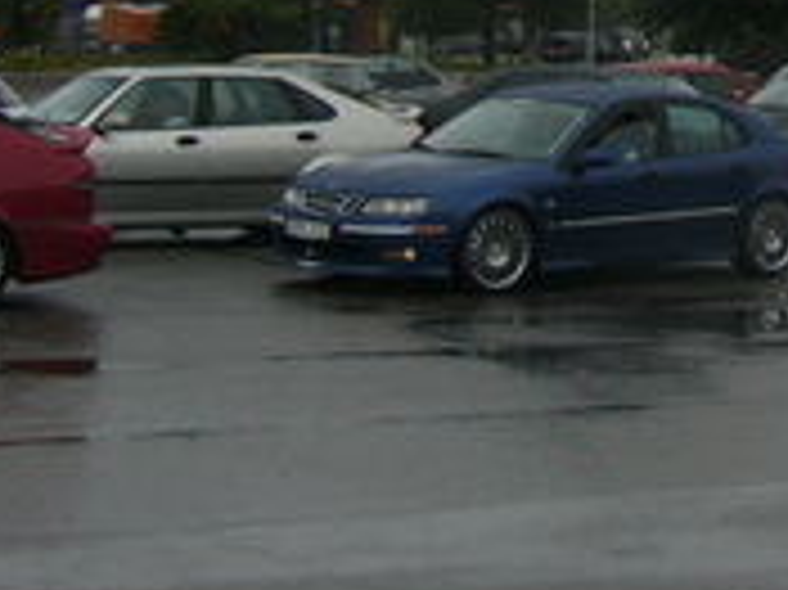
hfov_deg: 14.7
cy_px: -135
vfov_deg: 11.3
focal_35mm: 128
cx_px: 1054
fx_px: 2912
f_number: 8
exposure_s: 1/125
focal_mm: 5.8
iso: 50
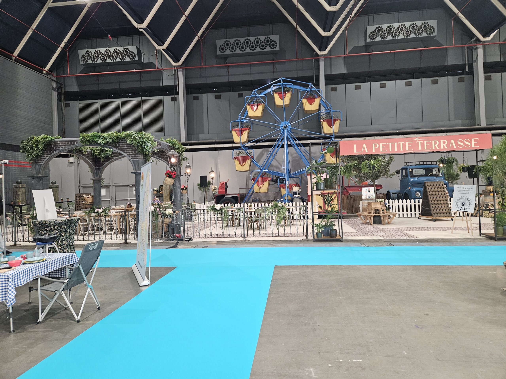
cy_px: 190
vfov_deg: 58.9
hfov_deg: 73.9
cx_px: 253
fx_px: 336
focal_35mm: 23
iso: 640
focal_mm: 5.4
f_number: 1.8
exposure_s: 1/100
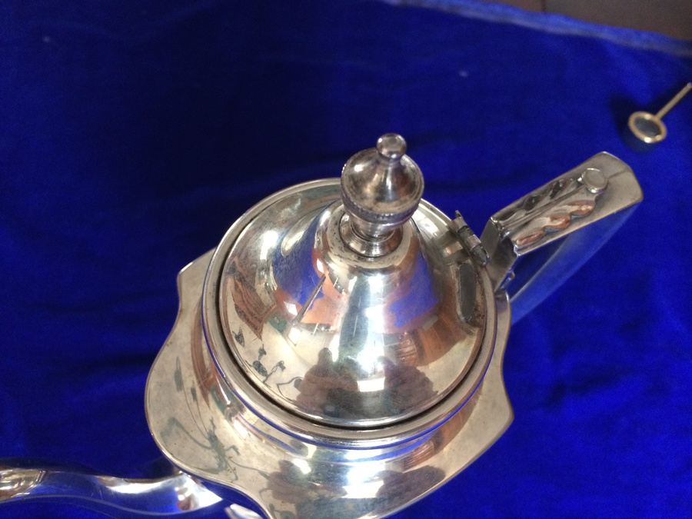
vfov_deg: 46.8
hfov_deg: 60.0
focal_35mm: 30
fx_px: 600
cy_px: 260
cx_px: 346
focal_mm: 4.12
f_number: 2.2
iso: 250
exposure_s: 1/30
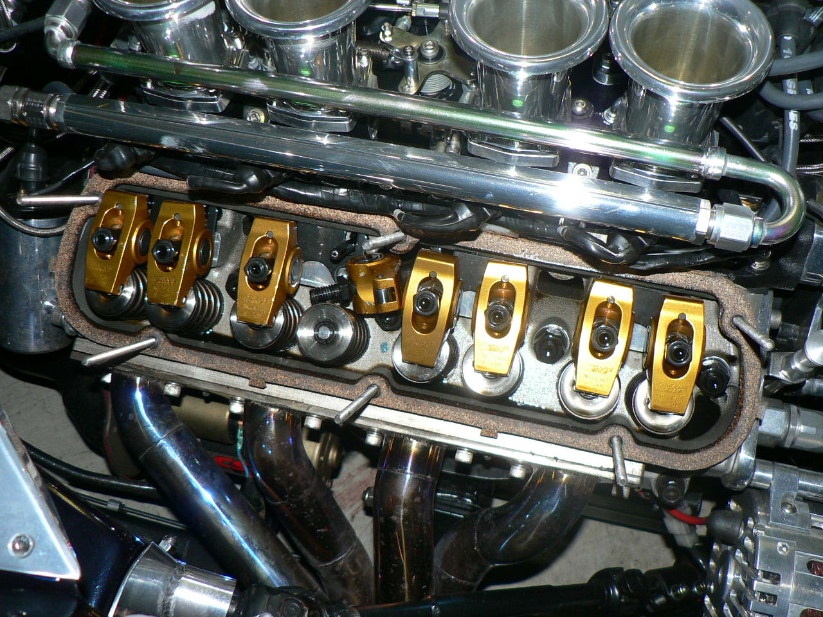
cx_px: 412
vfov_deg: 39.7
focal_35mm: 36
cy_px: 308
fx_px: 856
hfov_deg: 51.4
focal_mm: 6
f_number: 2.8
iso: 100
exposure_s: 1/60
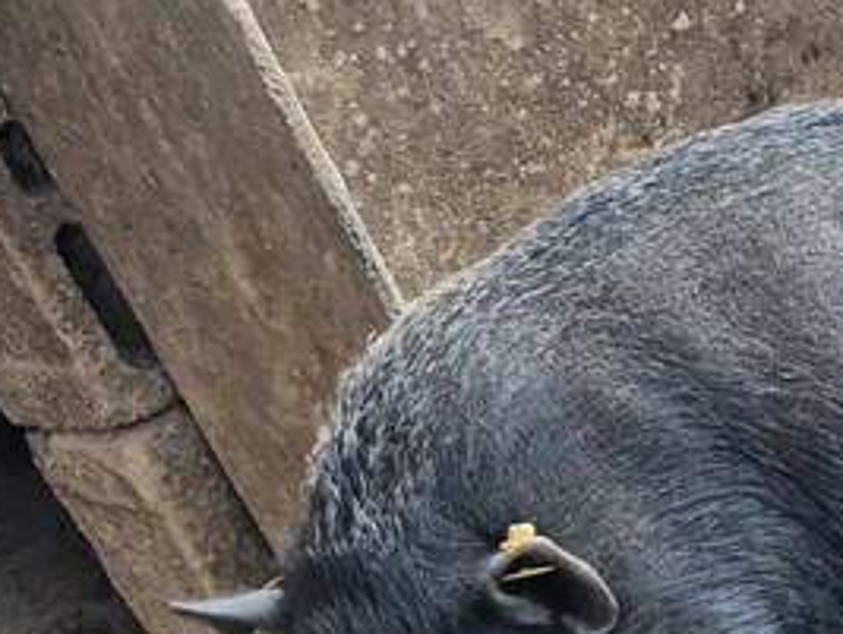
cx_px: 1560
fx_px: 2097
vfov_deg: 16.8
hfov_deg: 17.8
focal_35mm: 86
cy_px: 650
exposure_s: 1/100
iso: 250
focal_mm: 5.4
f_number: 1.8
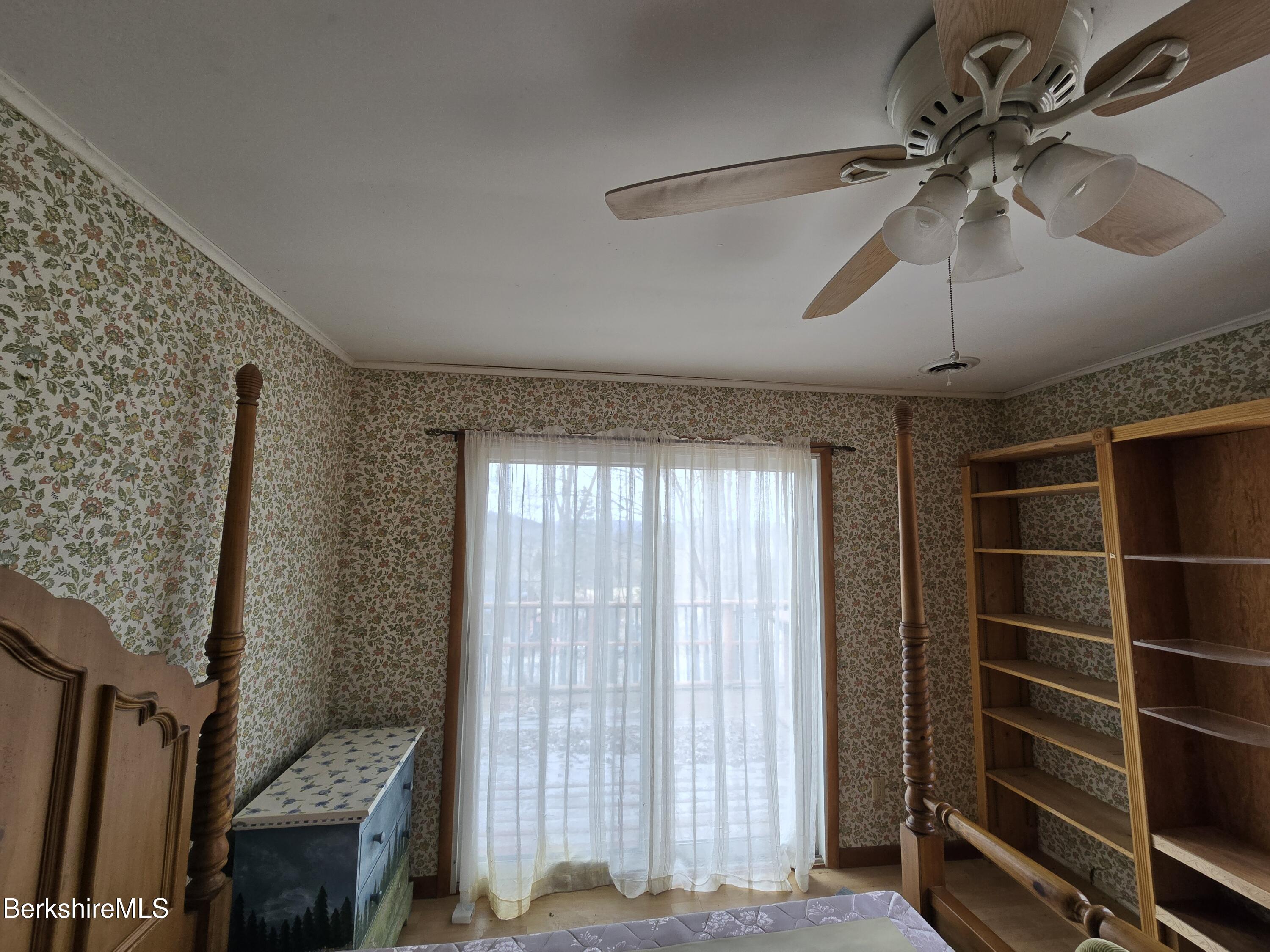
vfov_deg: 89.9
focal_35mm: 13
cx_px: 635
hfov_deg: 106.2
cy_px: 476
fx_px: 477
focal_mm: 2.2
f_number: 2.2
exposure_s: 1/120
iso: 64
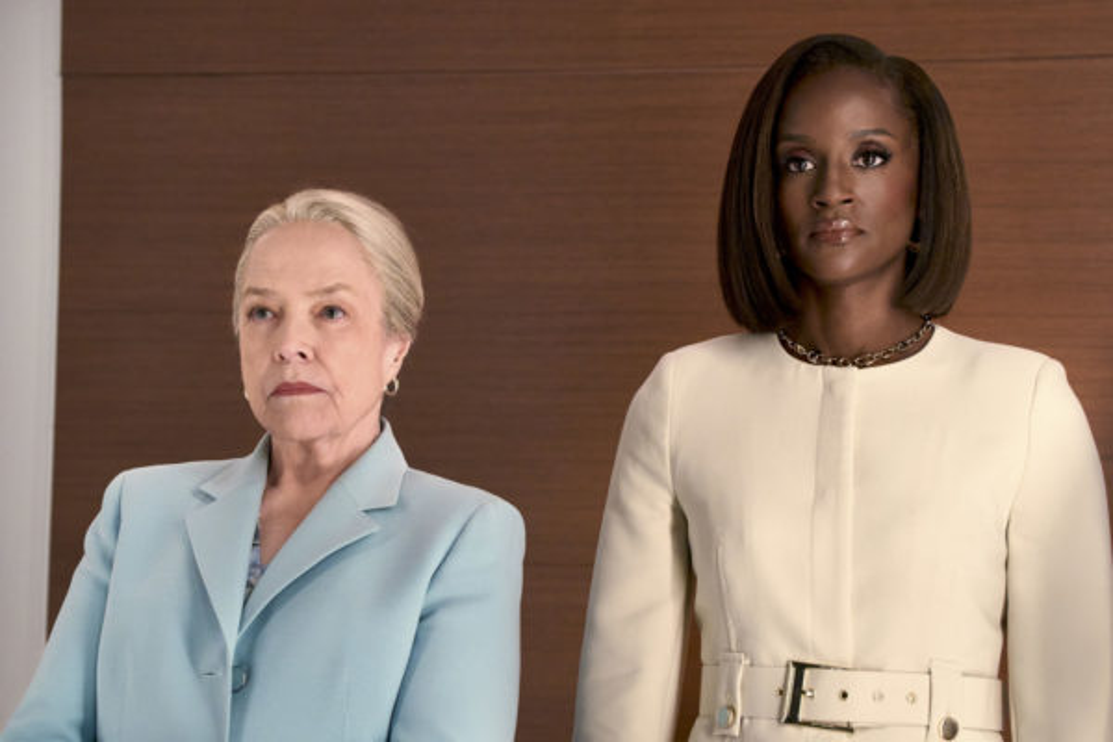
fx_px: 3493
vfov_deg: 12.1
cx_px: 556
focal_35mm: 113
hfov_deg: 18.1
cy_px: 371
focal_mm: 113
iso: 8000
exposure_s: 1/160
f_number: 5.6
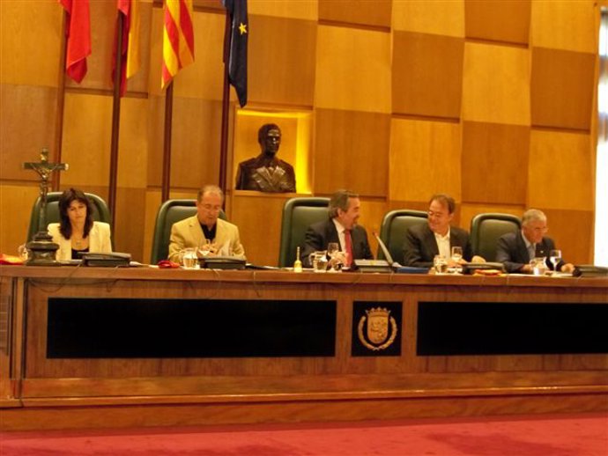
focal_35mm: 59
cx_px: 304
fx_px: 1037
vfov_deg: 24.8
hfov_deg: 32.7
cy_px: 228
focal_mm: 10.5
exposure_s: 1/30
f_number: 4
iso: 320
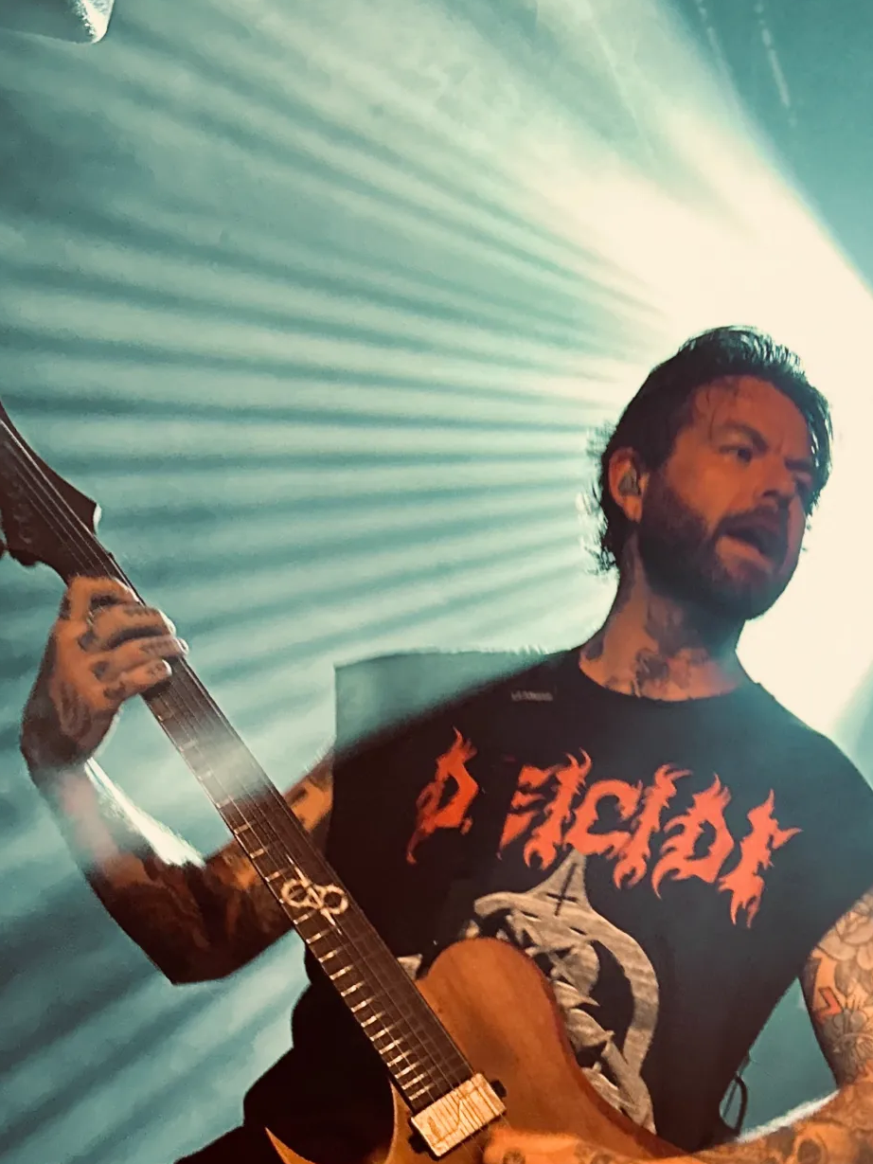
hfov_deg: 28.0
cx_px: 791
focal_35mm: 50
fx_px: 1681
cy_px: 806
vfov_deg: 37.6
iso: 800
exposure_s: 1/50
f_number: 1.78
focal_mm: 6.86
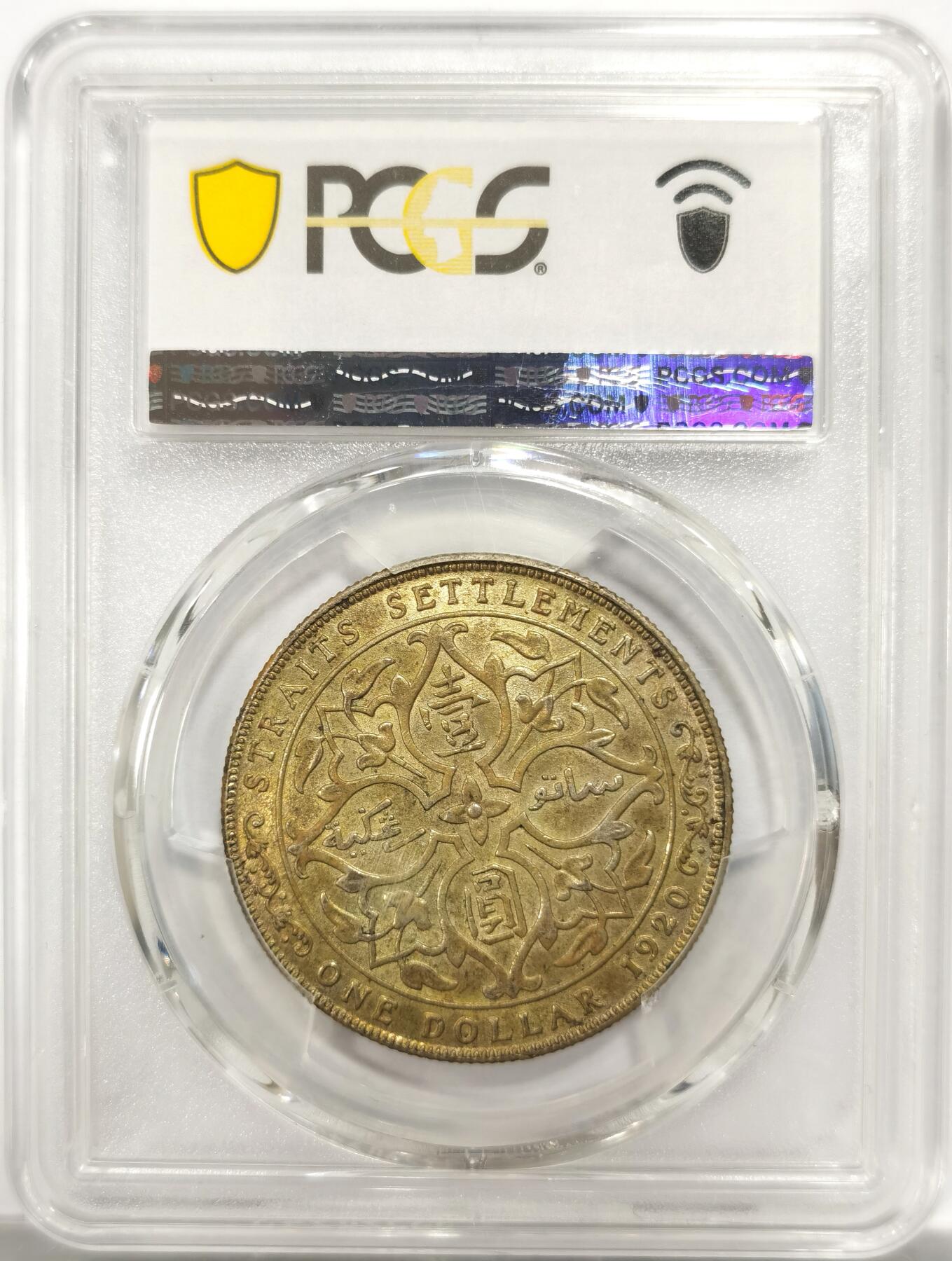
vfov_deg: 35.5
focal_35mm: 54
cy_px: 630
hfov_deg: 27.1
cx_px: 476
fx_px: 1972
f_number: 16
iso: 125
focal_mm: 5.56
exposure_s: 1/100
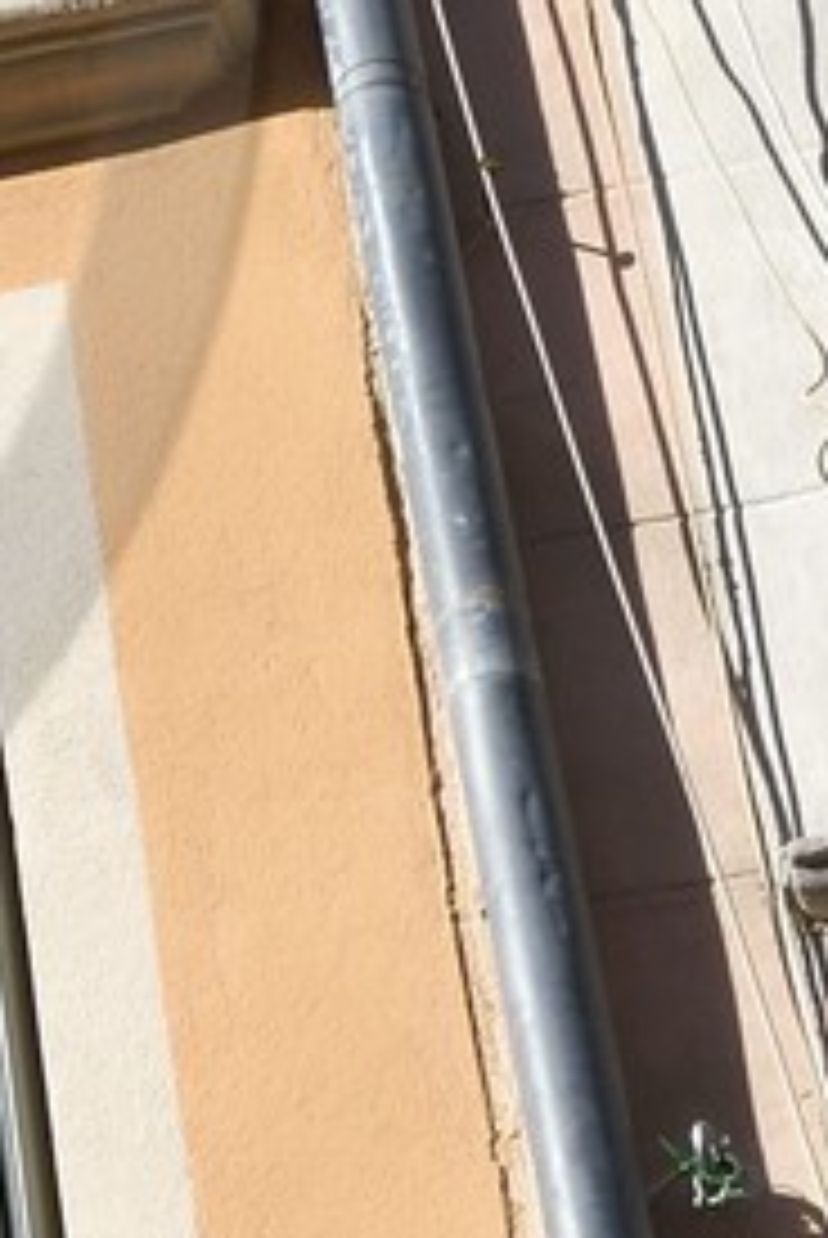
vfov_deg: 8.4
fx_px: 8396
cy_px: -99
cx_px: -1130
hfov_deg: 5.5
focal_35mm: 244
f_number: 14
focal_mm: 42
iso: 200
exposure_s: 1/200
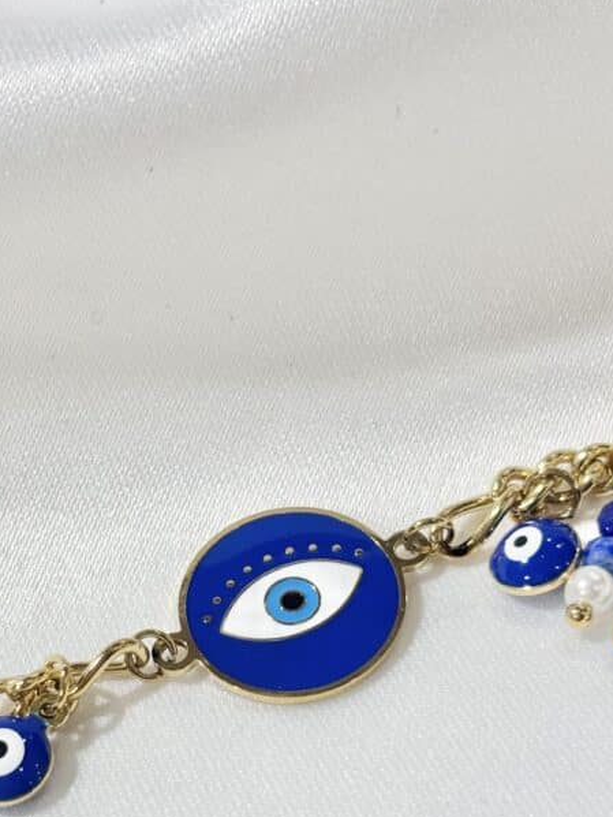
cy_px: 618
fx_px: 2100
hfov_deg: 16.6
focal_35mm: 89
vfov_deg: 21.8
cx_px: 187
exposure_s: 1/235
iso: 32
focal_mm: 5.96
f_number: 1.6
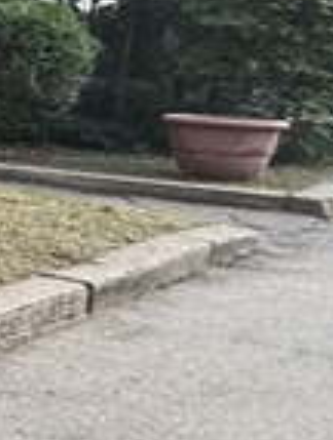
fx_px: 1277
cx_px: -1104
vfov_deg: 19.4
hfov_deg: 7.5
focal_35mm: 100
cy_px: 98
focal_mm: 2.22
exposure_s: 1/99
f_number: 2.2
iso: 64
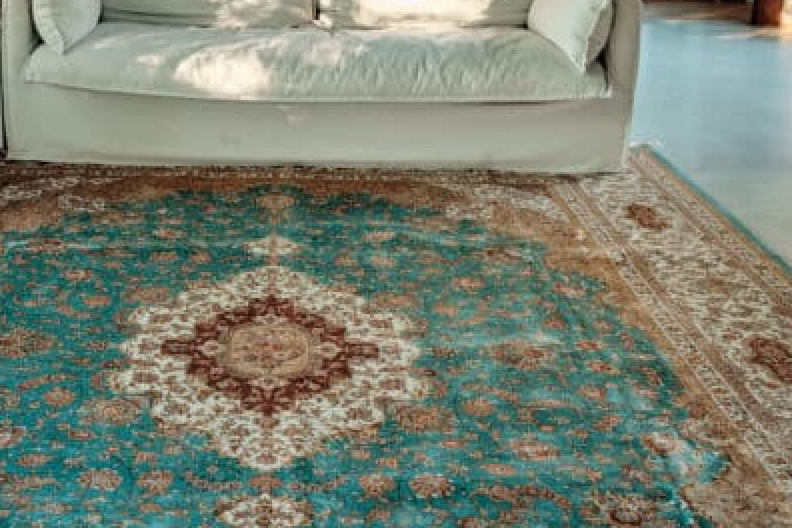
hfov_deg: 37.2
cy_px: 148
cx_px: 274
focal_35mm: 53
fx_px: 1166
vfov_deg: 25.3
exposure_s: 1/60
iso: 800
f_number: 2.8
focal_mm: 23
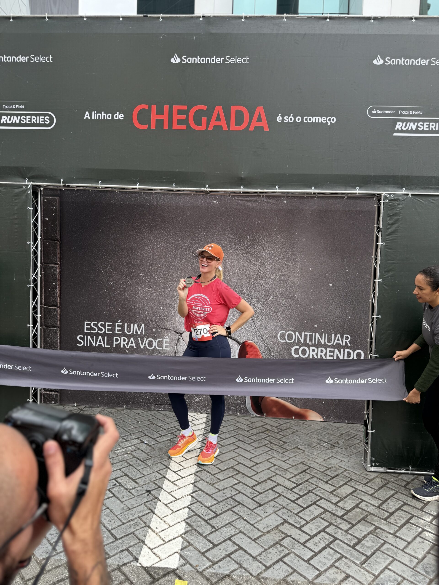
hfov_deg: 56.8
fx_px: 406
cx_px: 220
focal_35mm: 24
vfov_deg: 71.6
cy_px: 292
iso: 64
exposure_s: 1/154
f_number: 1.78
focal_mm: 6.76
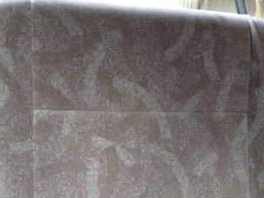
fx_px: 374
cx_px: 129
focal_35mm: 49
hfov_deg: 38.9
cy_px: 164
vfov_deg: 28.9
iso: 320
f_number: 2
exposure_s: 1/30
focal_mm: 4.5
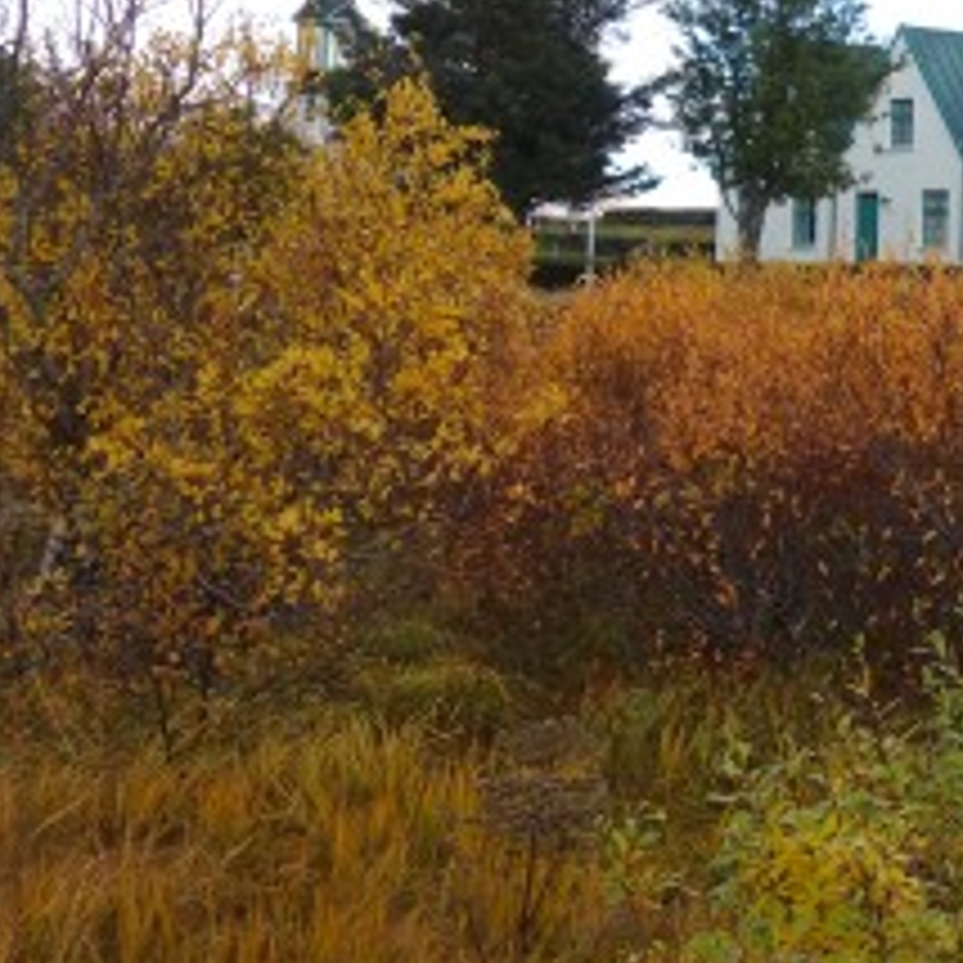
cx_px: 1287
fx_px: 2455
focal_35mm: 78
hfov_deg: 20.1
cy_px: 160
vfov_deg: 21.8
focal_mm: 10.4
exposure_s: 1/200
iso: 125
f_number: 5.6
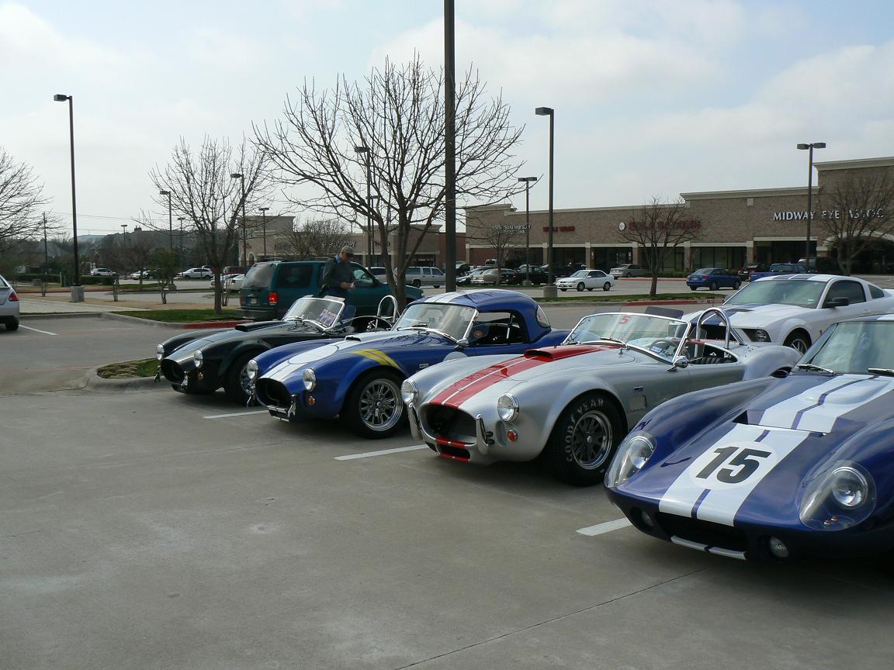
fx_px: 930
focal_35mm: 36
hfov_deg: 51.4
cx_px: 447
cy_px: 335
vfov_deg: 39.7
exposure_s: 1/500
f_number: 8
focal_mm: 6
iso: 80
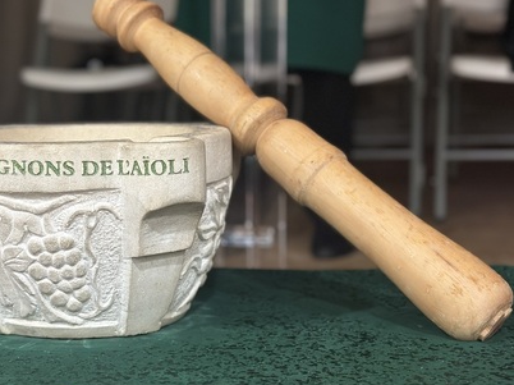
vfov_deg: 21.6
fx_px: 1009
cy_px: 222
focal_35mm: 68
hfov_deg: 28.4
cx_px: 175
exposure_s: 1/33
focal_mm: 6.86
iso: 400
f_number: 1.78
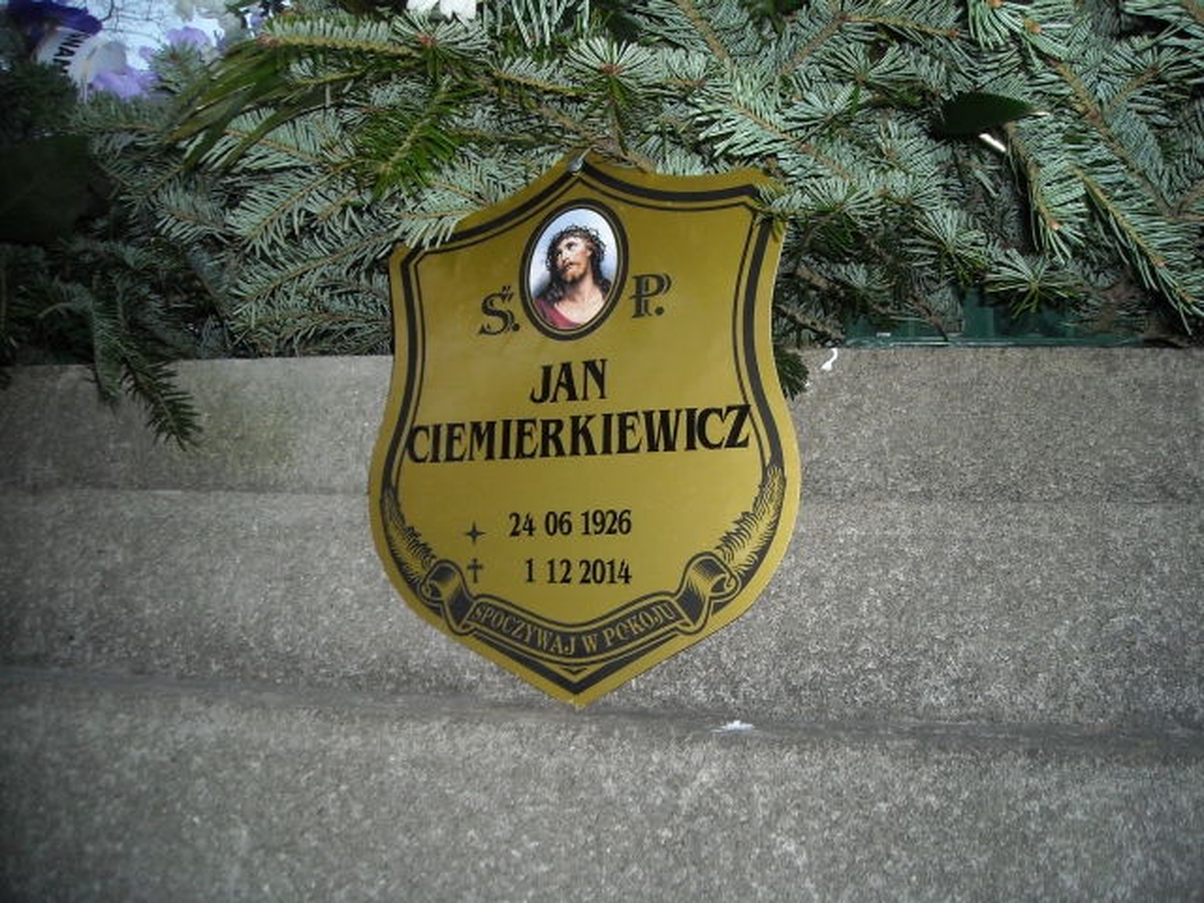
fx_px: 1217
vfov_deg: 40.7
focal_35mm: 35
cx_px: 602
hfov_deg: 52.6
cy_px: 452
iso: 200
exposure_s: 1/60
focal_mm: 5.7
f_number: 2.8
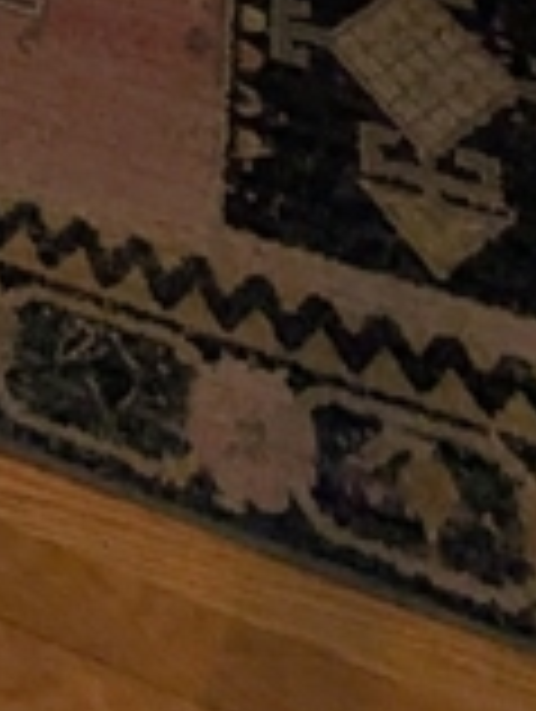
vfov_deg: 15.1
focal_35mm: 68
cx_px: -144
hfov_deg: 20.0
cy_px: -1004
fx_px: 1400
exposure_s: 1/30
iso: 135
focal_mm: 1.83
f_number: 2.2
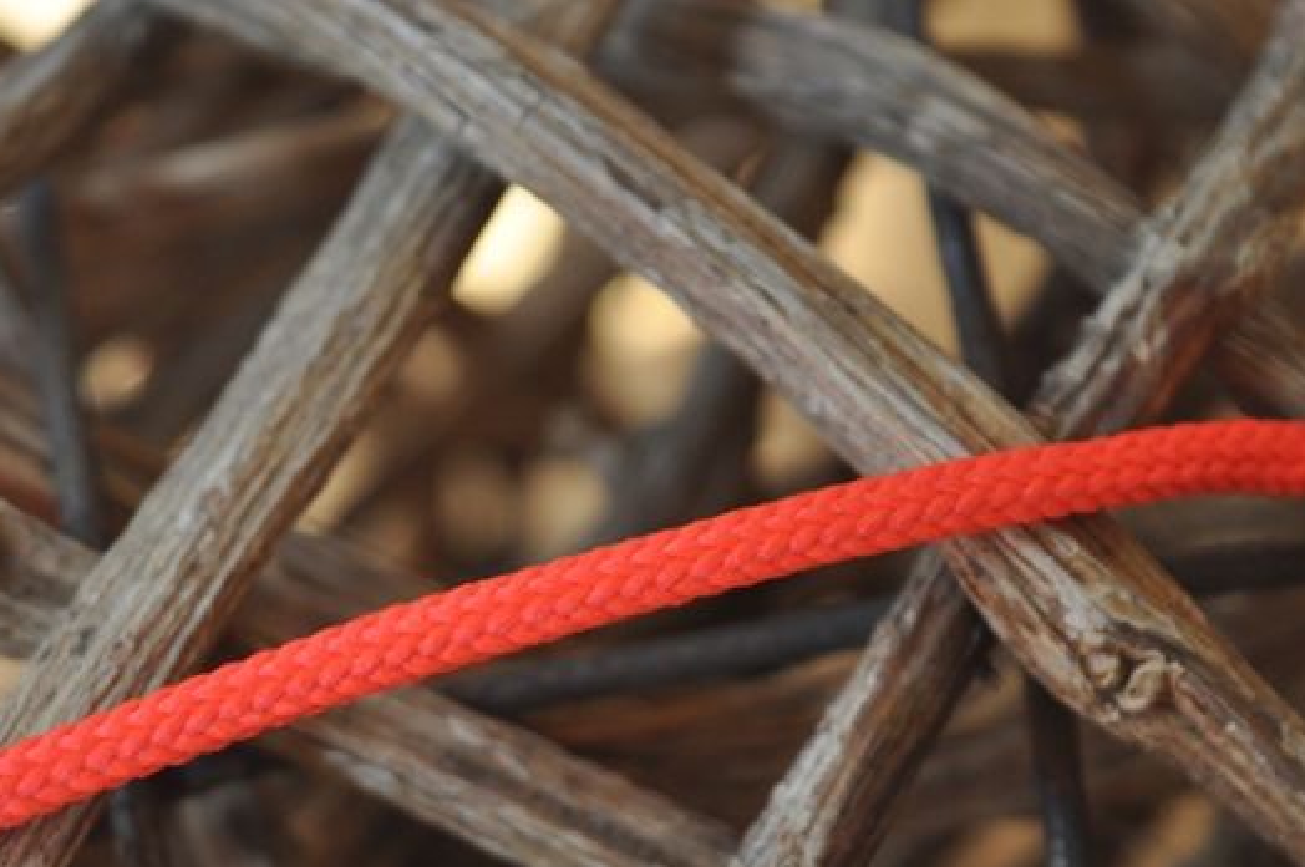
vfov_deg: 12.4
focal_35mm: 110
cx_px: 418
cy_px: 619
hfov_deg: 18.5
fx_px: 3983
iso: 400
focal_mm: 48
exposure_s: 1/100
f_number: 5.3
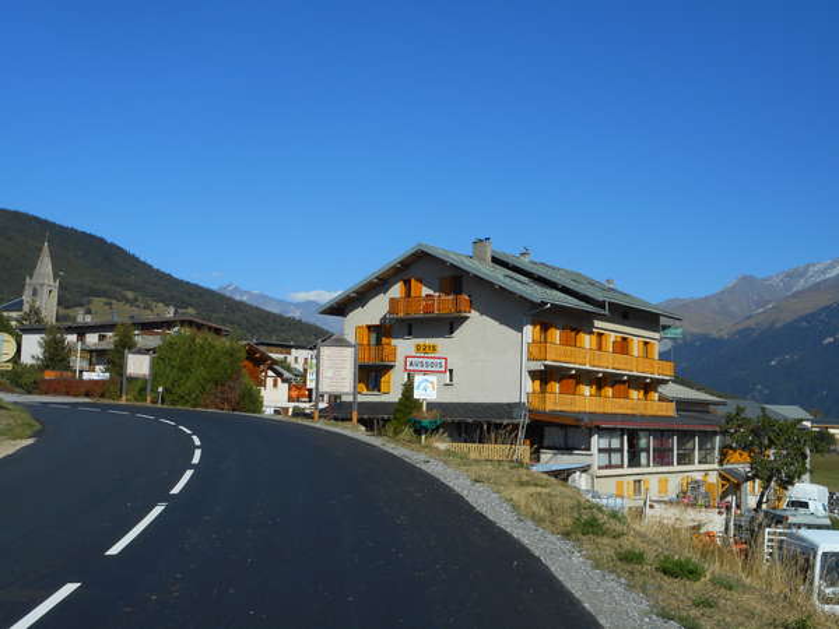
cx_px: 420
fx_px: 1066
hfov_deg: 42.9
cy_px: 314
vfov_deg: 32.9
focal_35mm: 44
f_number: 4.7
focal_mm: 7.9
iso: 80
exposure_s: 1/800
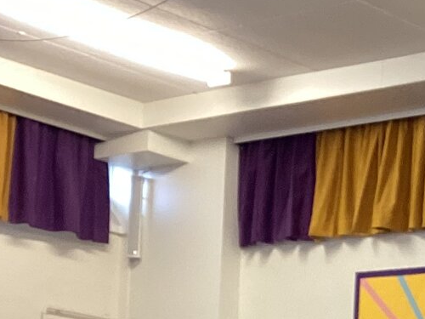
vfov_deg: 10.8
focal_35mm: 127
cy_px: 607
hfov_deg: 14.9
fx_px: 1559
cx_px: 536
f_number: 2.4
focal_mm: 3.3
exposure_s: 1/50
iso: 100
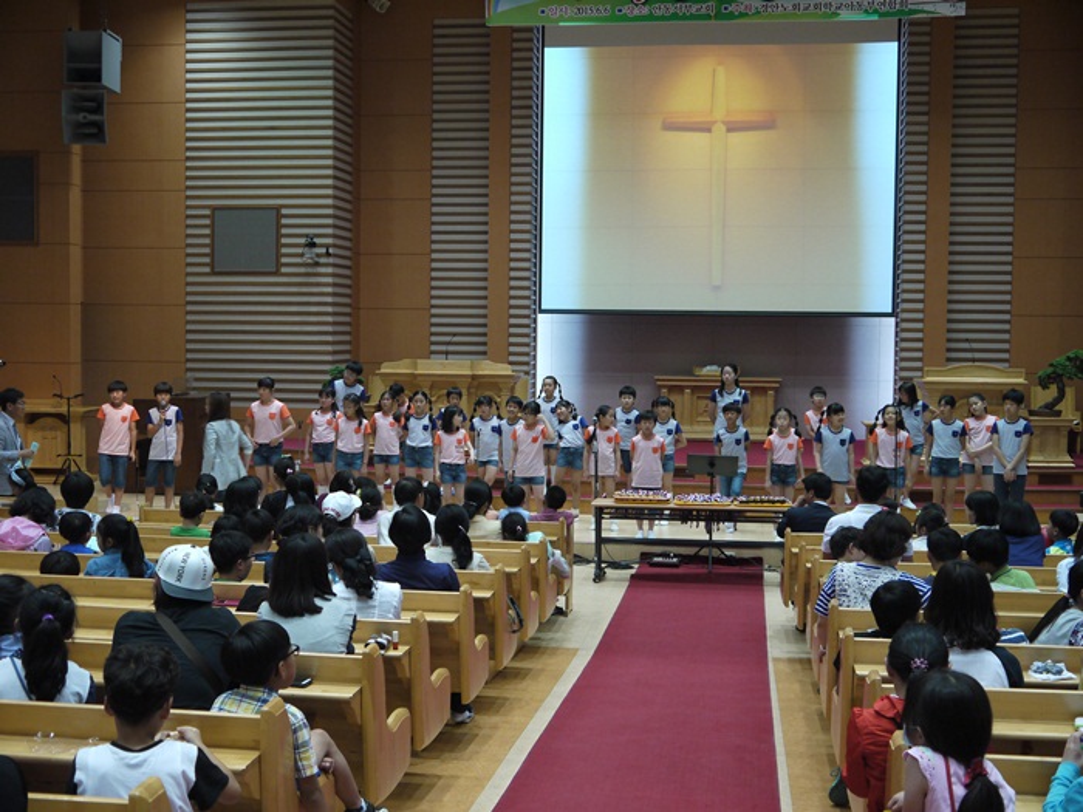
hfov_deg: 42.9
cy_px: 406
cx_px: 542
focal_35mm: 44
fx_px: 1377
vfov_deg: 32.9
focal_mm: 22
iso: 400
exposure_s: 1/50
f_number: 4.4
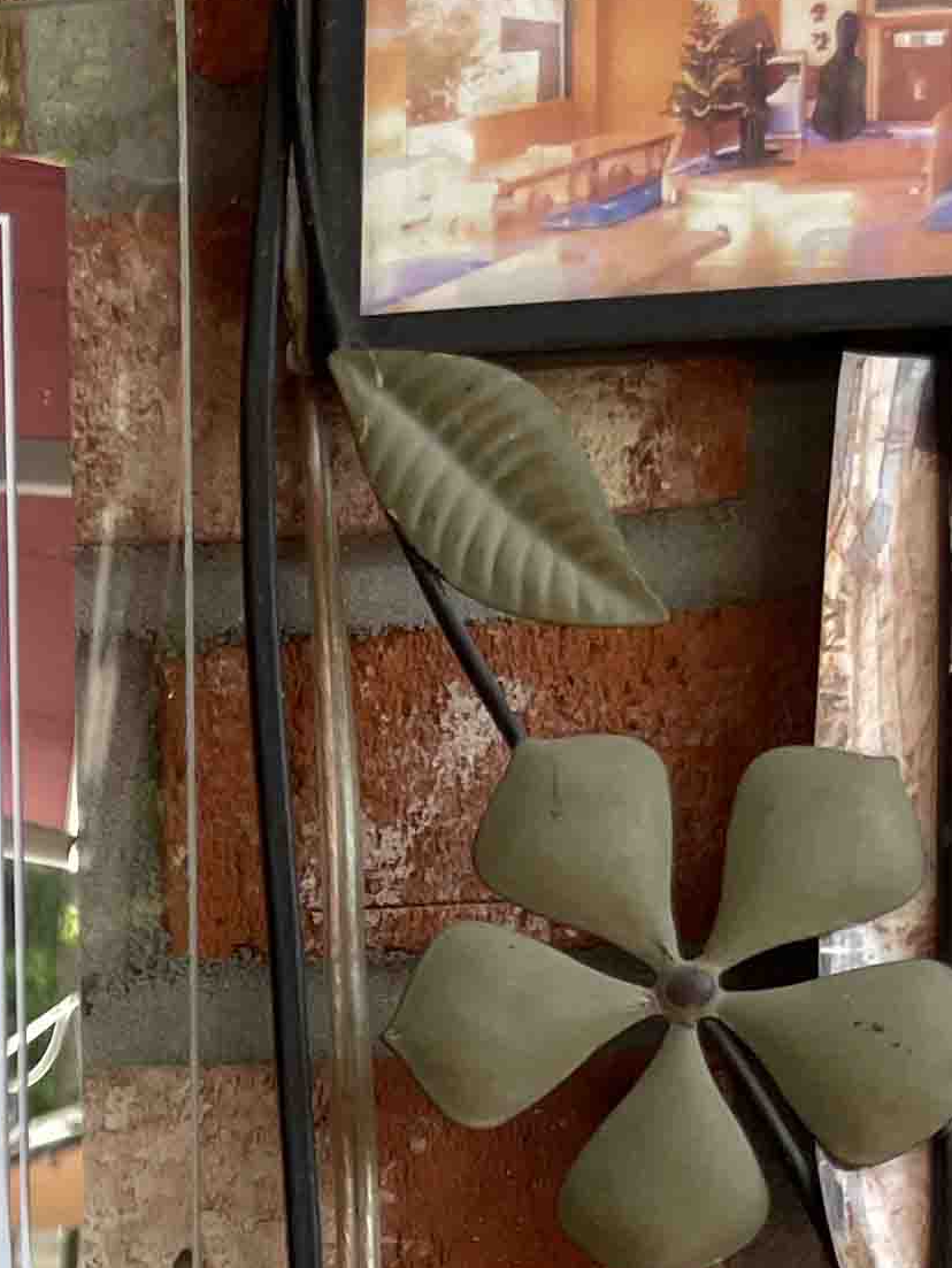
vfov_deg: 18.6
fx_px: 3482
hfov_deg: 14.1
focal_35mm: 95
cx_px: -652
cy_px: 1831
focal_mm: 4.2
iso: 32
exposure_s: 1/475
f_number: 1.6
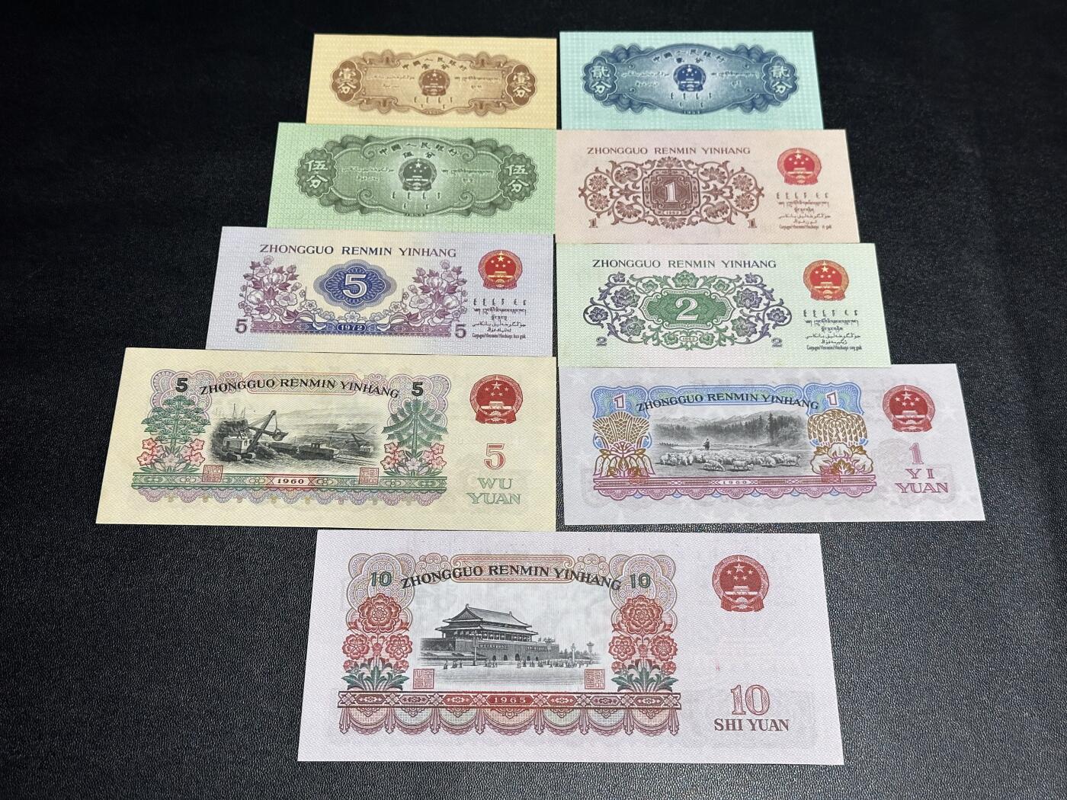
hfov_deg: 39.7
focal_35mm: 48
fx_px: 1480
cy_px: 400
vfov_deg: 30.3
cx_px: 534
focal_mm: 6.86
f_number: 1.78
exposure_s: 1/50
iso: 100
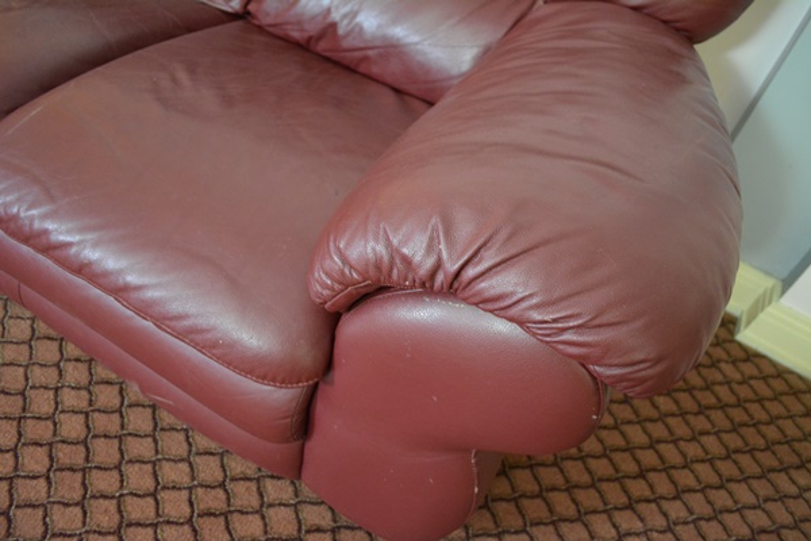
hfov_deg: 67.4
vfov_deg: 47.9
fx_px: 608
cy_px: 270
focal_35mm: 27
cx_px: 406
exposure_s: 1/30
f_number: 3.5
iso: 2800
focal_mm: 18
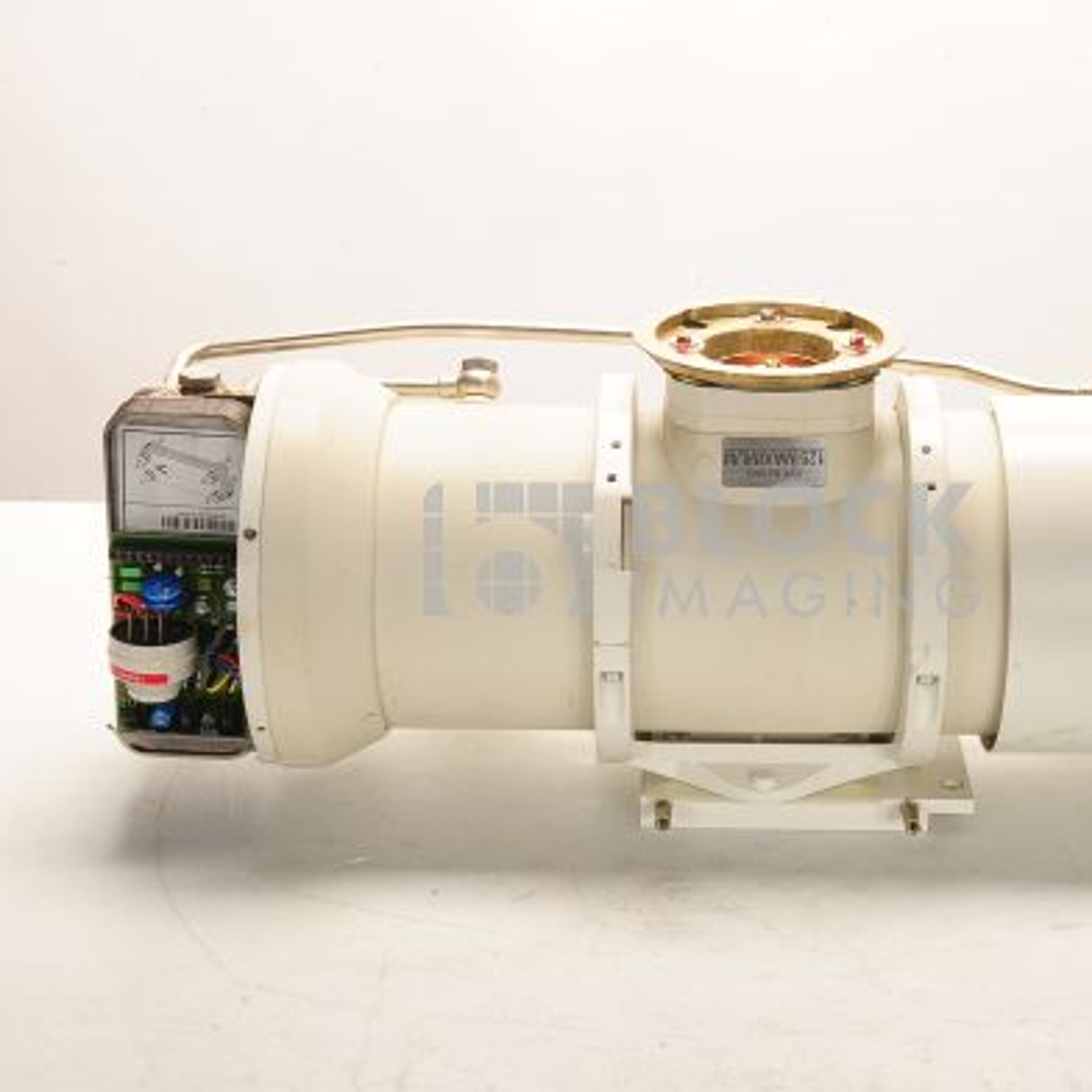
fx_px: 2320
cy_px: 550
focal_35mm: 65
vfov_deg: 26.5
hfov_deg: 26.4
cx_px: 702
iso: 320
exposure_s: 1/160
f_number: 14
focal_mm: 50
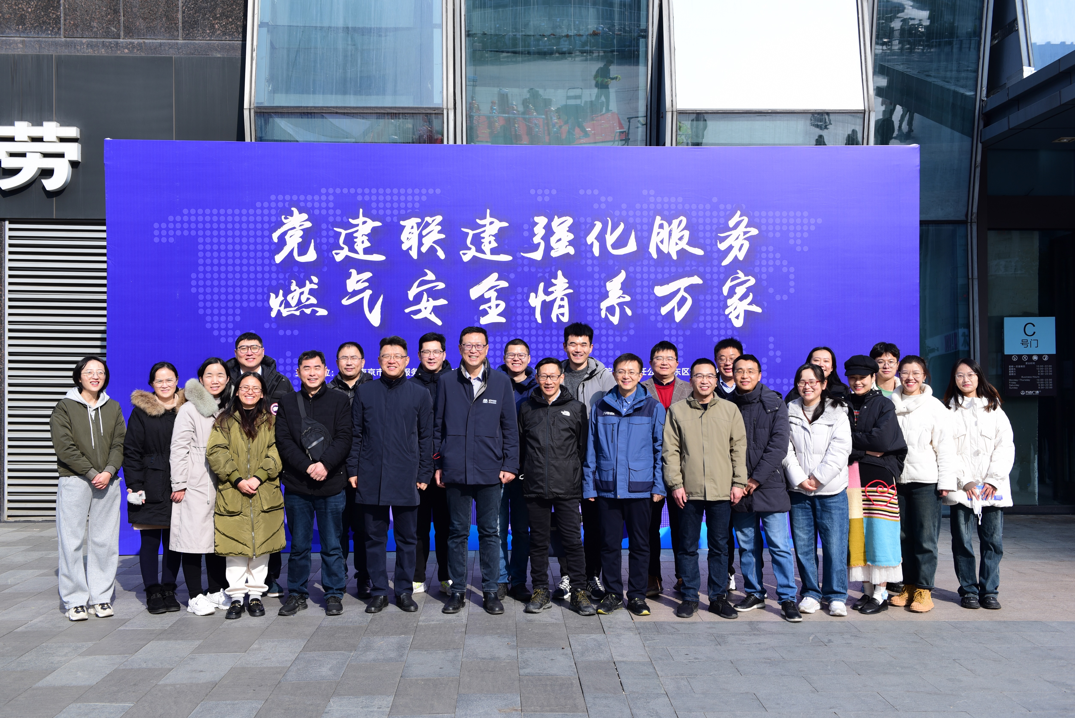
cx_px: 538
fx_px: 1135
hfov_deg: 50.7
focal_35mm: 38
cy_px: 359
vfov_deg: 35.1
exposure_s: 1/160
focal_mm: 38
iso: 100
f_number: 6.3
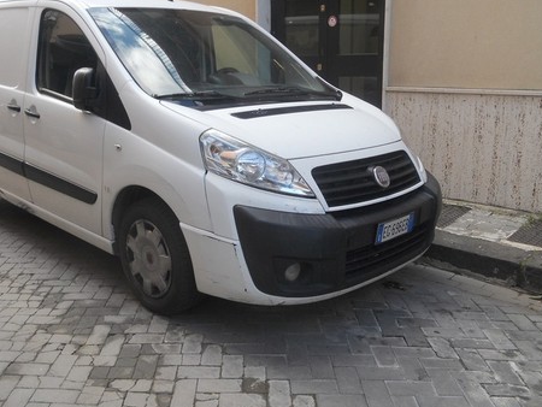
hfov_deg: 50.9
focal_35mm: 36
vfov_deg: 39.6
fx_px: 564
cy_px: 166
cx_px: 206
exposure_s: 1/125
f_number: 3.2
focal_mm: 4.9
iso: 80
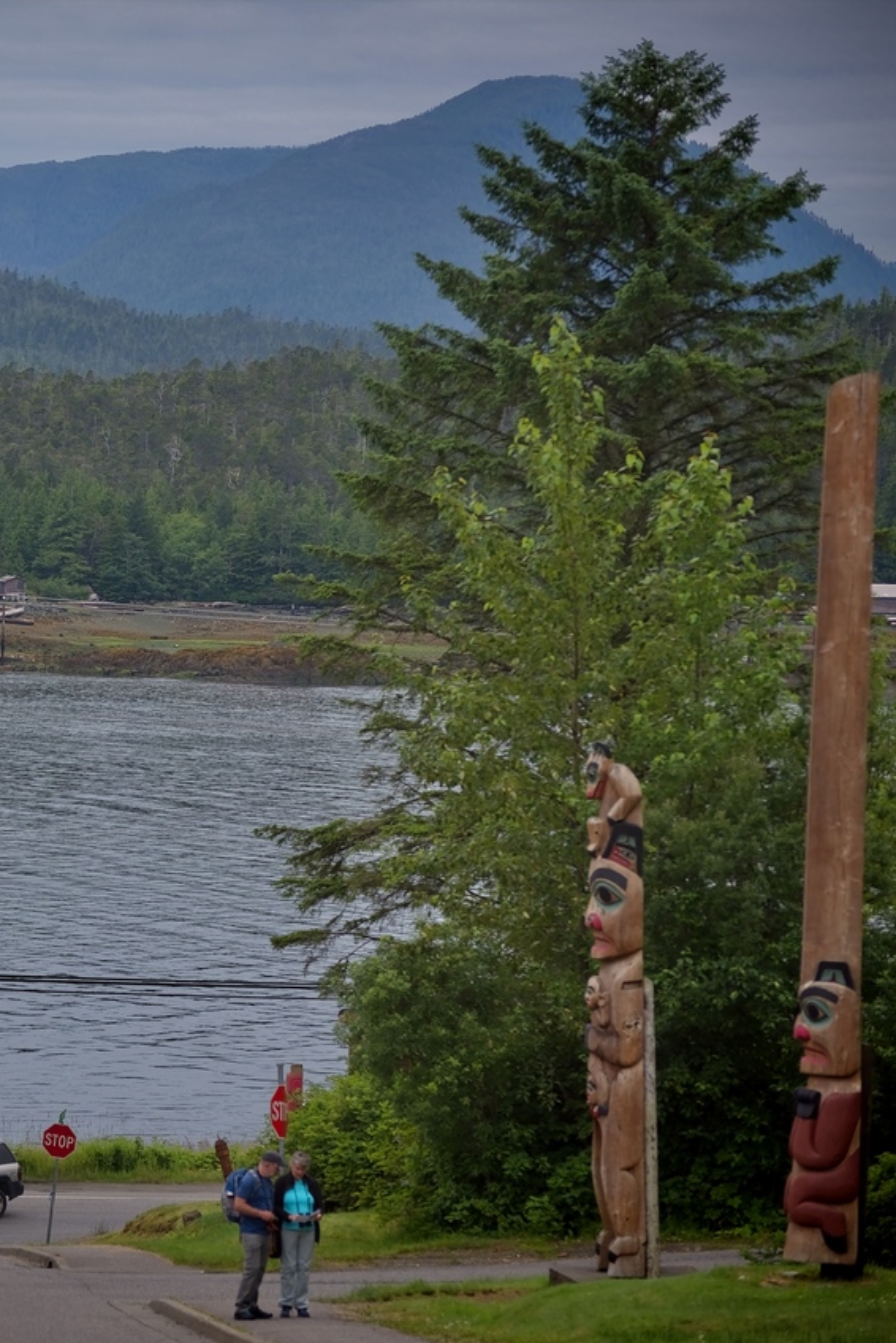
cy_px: 675
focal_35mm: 169
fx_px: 6304
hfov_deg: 8.1
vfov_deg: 12.2
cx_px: 13
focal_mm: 112
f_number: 4.8
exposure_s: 1/250
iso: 140
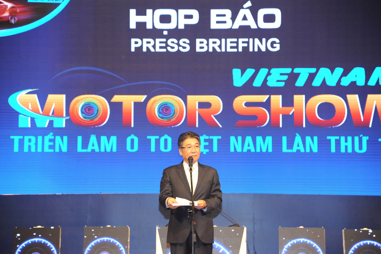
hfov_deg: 20.8
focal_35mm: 98
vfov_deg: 13.9
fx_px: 1036
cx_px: 190
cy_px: 127
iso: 2500
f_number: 4.5
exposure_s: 1/125
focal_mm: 98
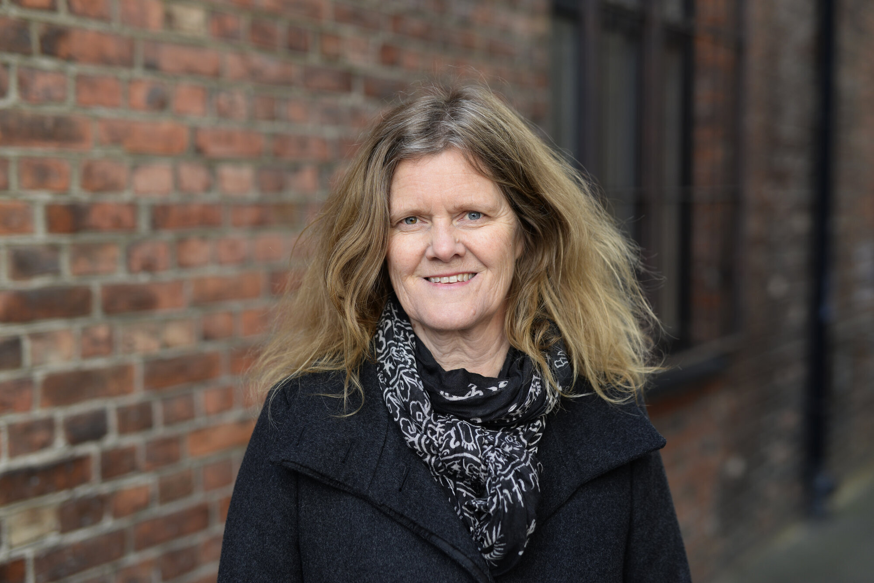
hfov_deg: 39.6
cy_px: 292
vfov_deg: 27.0
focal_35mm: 50
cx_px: 437
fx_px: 1214
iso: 200
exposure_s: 1/400
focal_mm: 50
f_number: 2.2
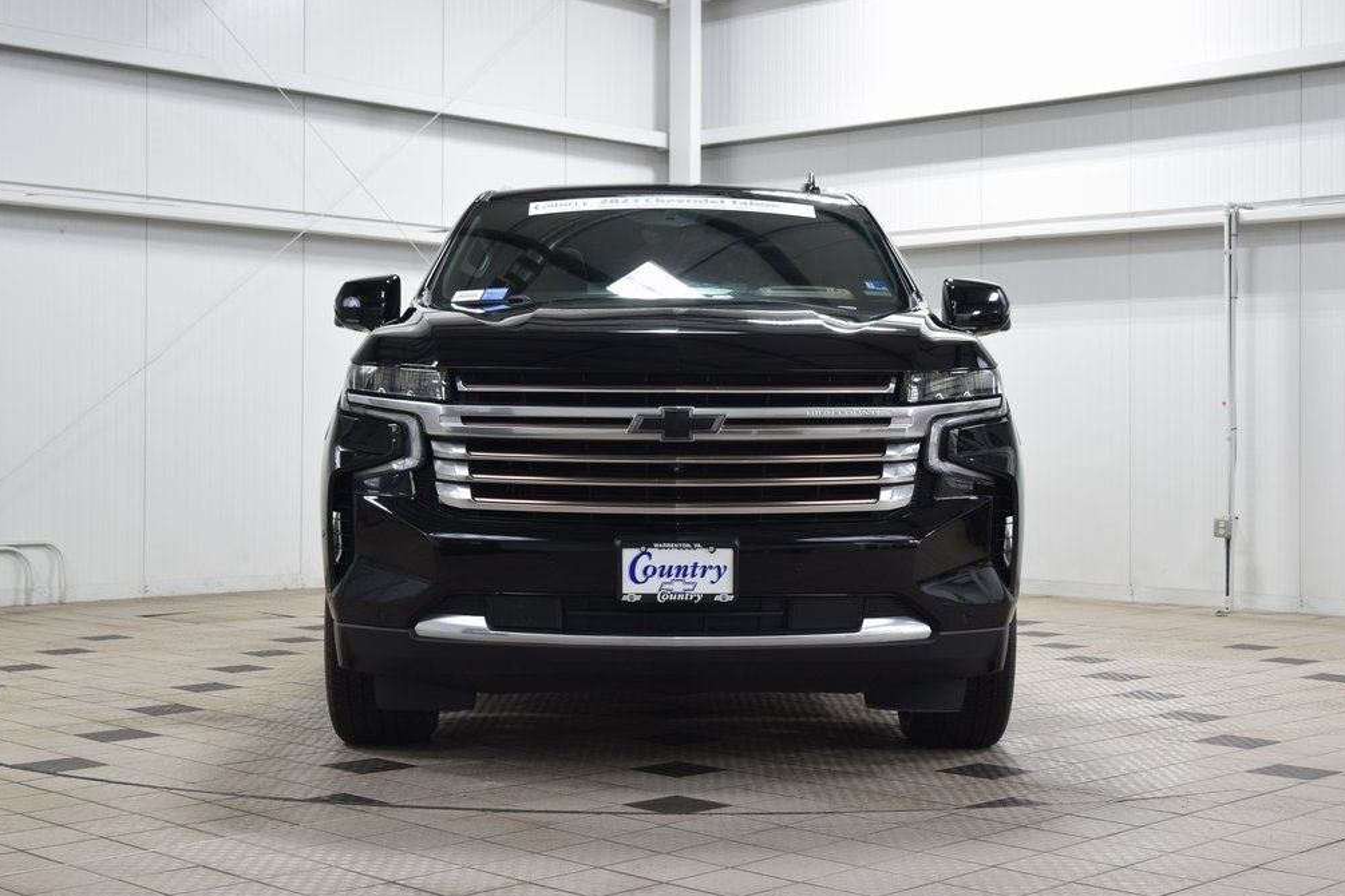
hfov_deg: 37.2
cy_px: 453
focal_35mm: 54
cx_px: 676
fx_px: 1999
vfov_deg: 25.3
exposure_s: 1/15
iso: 500
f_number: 6.3
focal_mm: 35
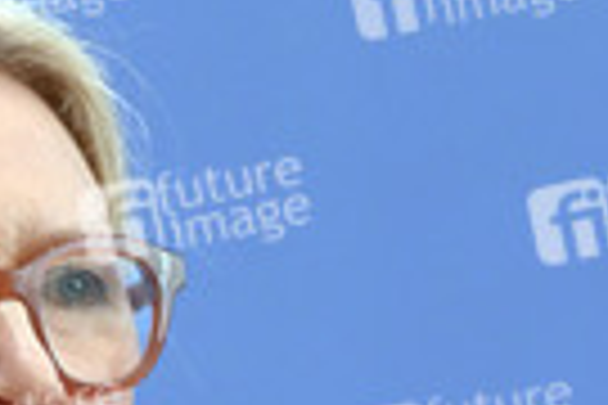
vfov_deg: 3.0
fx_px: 7633
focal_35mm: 452
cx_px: 74
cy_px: 549
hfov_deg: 4.6
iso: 3200
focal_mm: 135
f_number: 5.6
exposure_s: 1/500
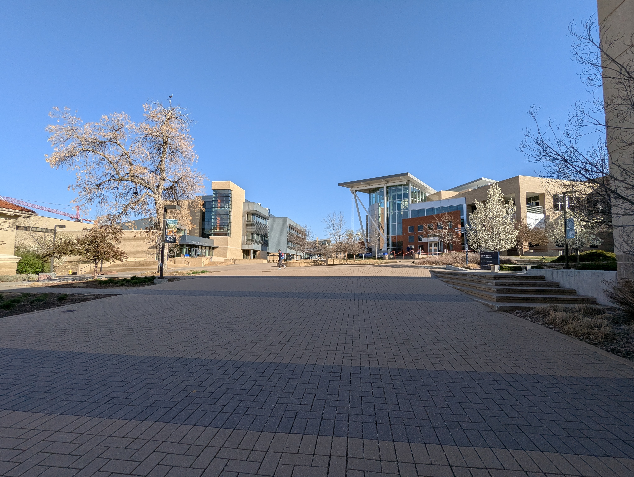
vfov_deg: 78.2
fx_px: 293
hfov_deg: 94.4
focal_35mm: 16
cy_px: 238
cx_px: 317
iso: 52
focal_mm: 2.35
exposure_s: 1/1453
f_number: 2.2
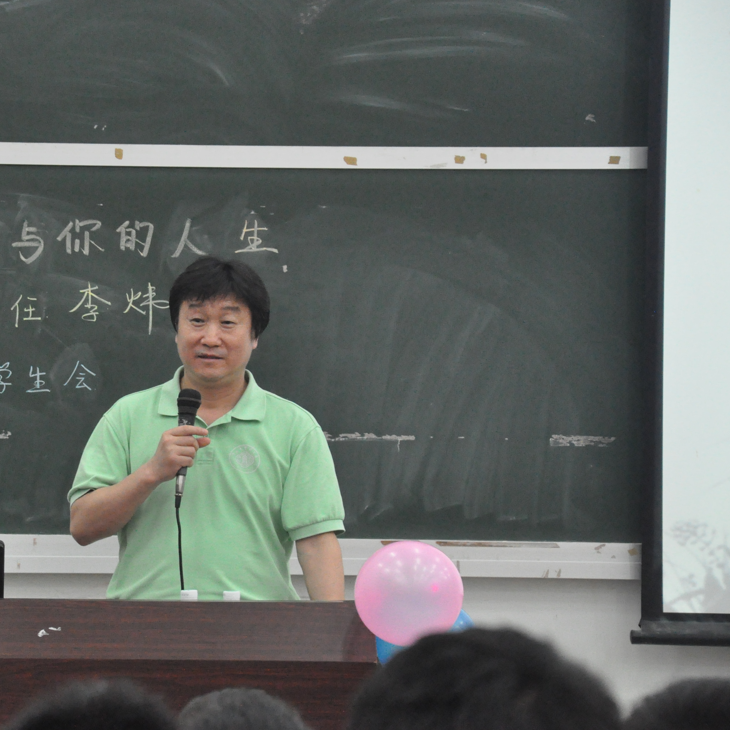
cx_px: 123
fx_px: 5337
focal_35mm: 224
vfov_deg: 7.8
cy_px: 354
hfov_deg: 7.8
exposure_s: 1/60
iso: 3200
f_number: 8
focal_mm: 105
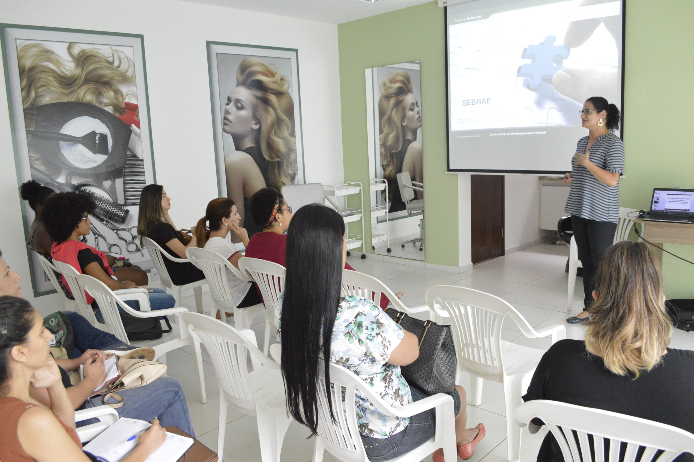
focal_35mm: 27
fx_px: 520
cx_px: 347
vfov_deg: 47.8
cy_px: 231
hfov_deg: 67.4
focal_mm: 18
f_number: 5.6
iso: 3200
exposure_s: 1/160
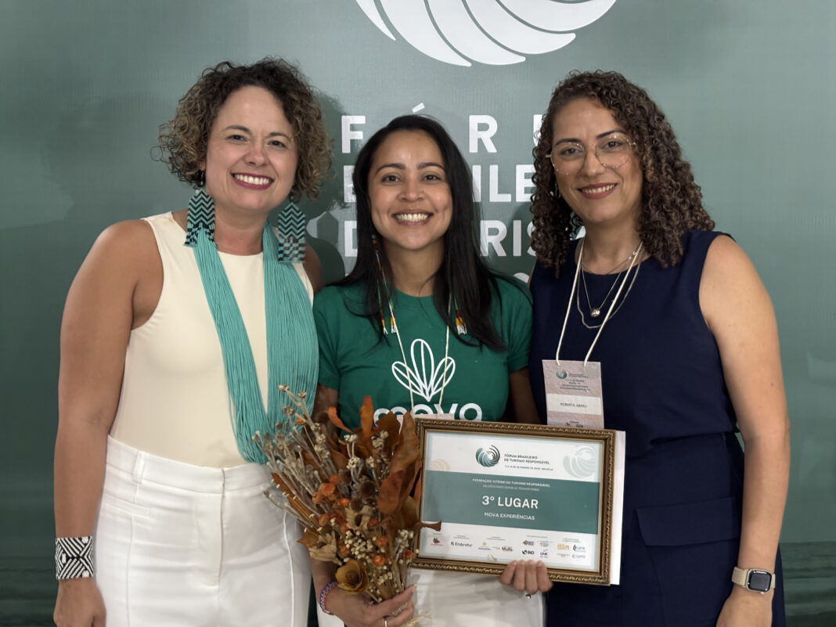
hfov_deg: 36.8
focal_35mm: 52
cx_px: 418
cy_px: 314
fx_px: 1256
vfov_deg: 28.0
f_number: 1.6
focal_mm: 5.96
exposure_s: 1/17
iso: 400
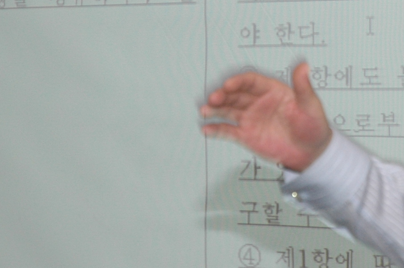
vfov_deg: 5.0
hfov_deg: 7.5
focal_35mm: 274
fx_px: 3068
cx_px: 413
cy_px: 83
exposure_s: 1/80
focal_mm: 55
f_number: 5
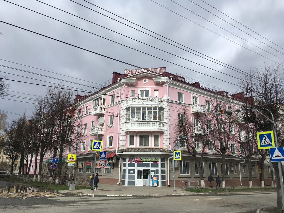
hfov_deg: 61.7
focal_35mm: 29
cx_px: 142
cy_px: 106
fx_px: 238
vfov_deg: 48.2
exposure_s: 1/999
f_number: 2.2
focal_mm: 4.15
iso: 25
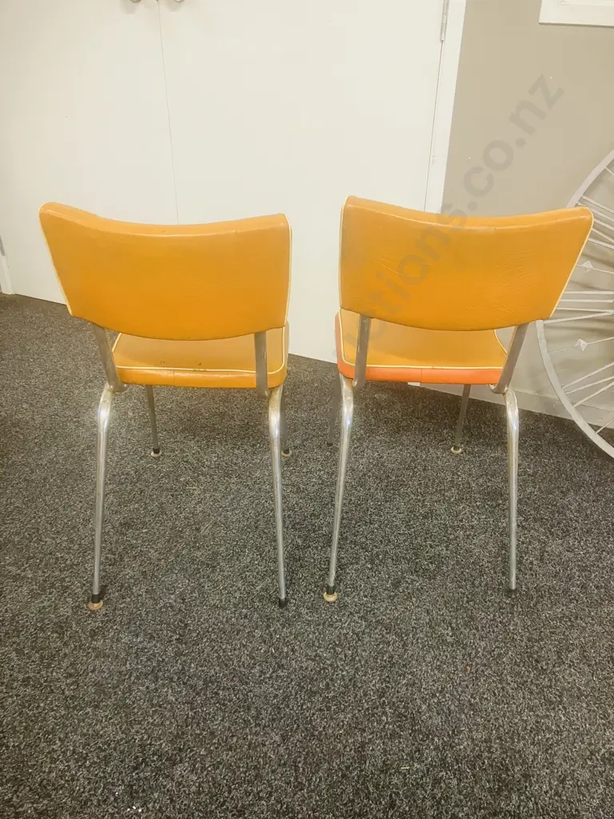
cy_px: 410
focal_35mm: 28
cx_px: 307
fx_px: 662
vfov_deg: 63.4
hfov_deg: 49.7
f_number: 1.8
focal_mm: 3.99
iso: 250
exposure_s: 1/50
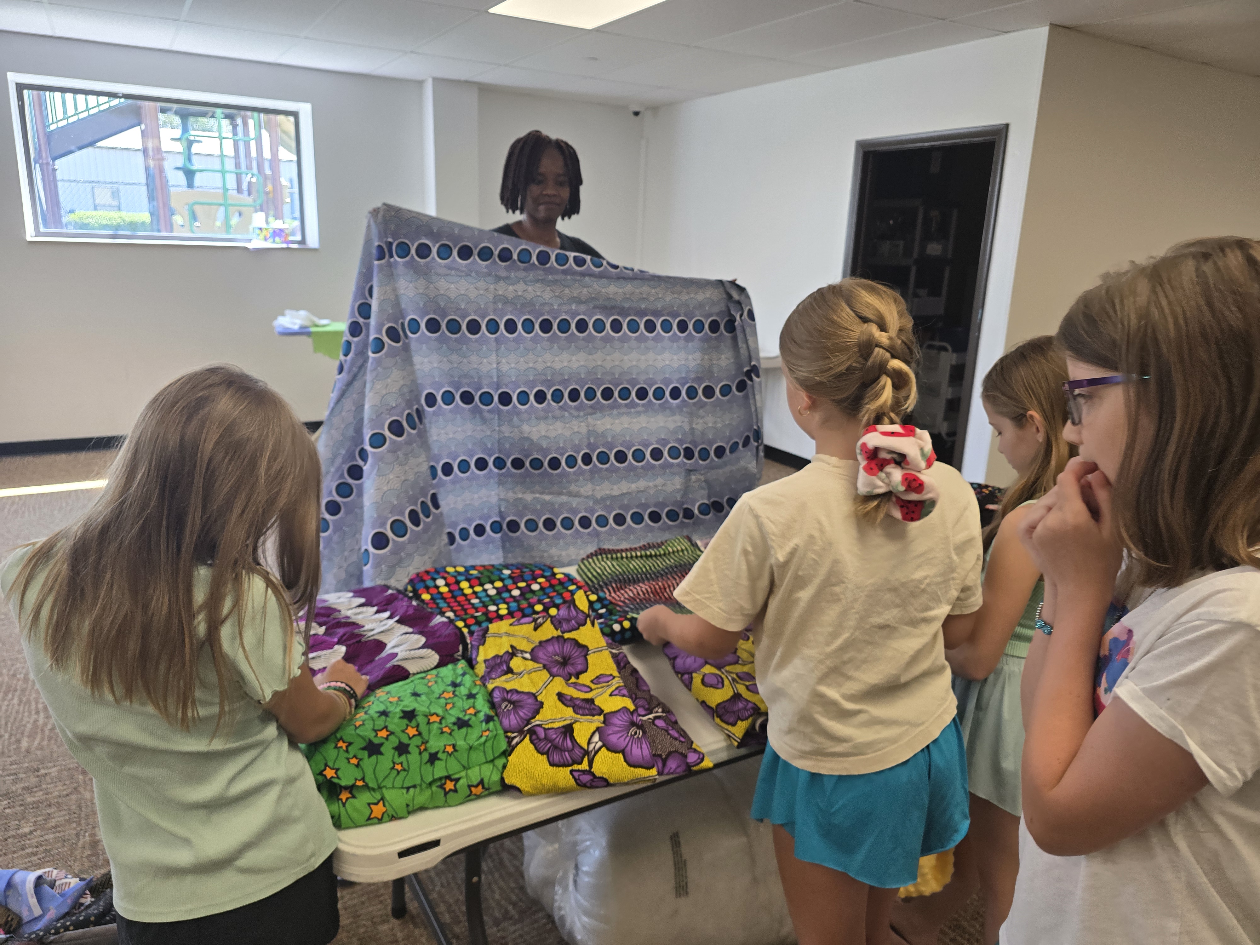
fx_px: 837
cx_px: 630
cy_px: 472
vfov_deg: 58.9
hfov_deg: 73.9
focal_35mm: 23
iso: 100
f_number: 1.7
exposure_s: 1/120
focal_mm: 6.3
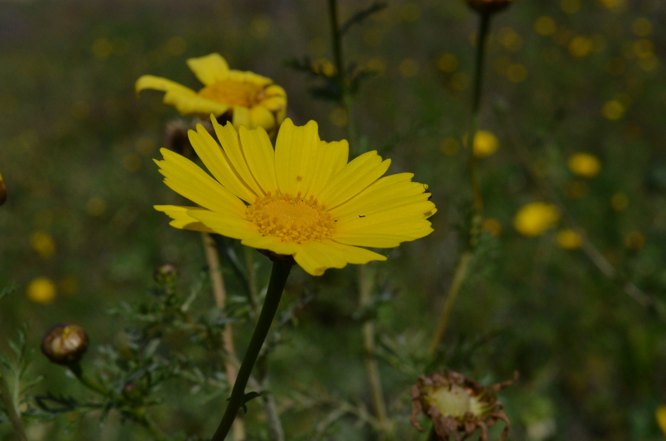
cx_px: 333
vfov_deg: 16.5
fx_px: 1523
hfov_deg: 24.7
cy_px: 220
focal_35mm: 82
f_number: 18
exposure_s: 1/4000
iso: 1000
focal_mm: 55
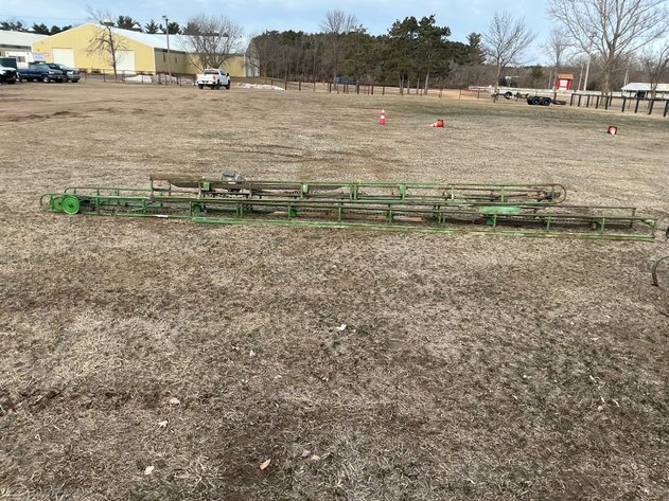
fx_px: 541
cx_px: 334
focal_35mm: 28
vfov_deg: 49.7
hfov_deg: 63.5
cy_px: 250
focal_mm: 3
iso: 25
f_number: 1.8
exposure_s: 1/529
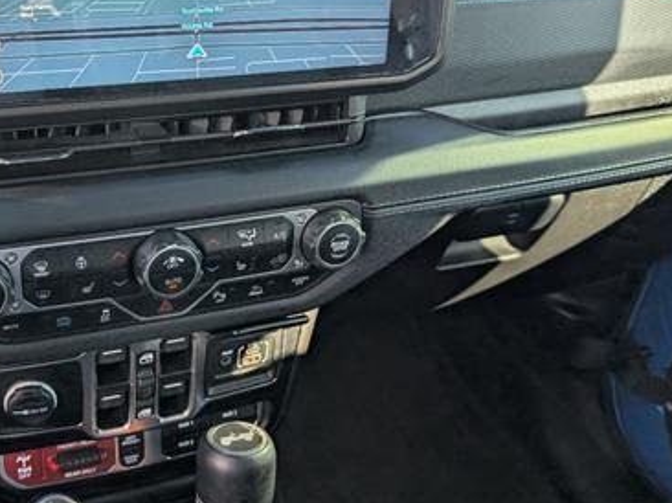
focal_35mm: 42
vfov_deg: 34.3
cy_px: 242
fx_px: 815
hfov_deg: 43.7
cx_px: 189
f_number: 1.68
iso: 19
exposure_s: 1/179
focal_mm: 6.9
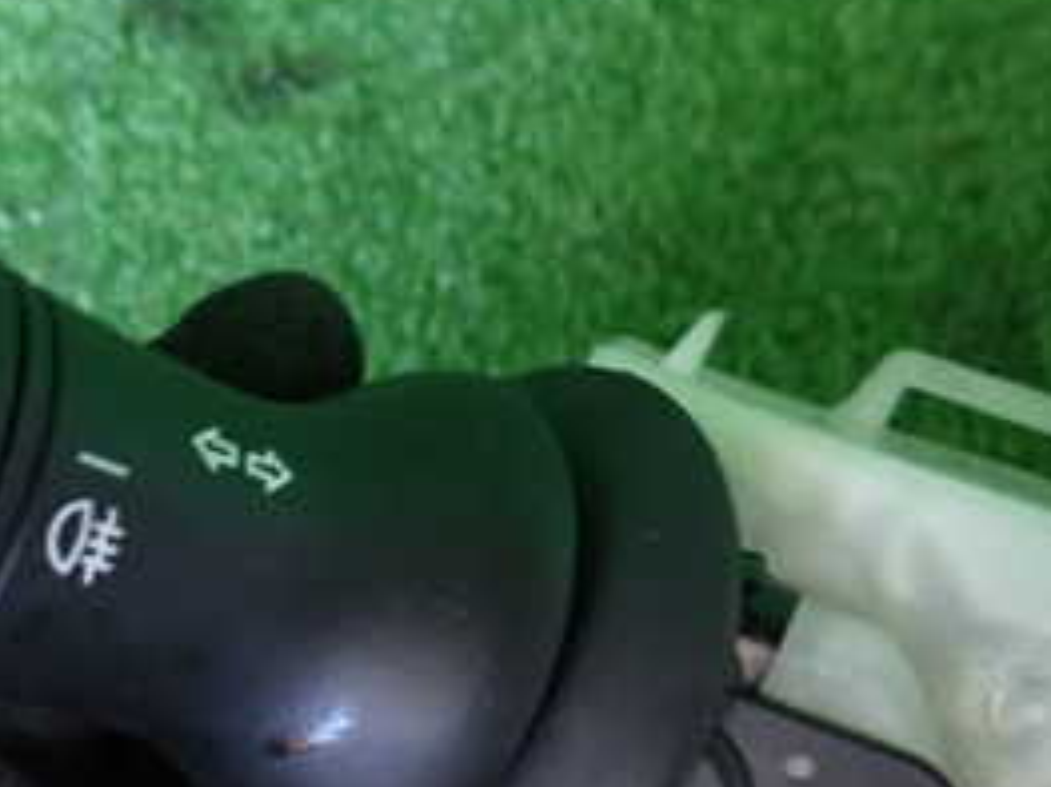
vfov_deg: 25.3
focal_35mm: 57
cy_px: 615
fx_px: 1730
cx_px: -92
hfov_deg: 30.4
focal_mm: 4.5
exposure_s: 1/30
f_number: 2
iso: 250
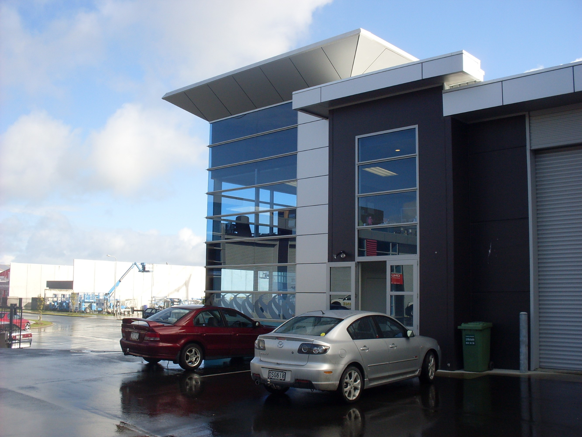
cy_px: 218
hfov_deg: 49.0
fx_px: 639
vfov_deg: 37.7
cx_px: 291
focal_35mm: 38
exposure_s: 1/125
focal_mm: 6.3
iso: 80
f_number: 8.4
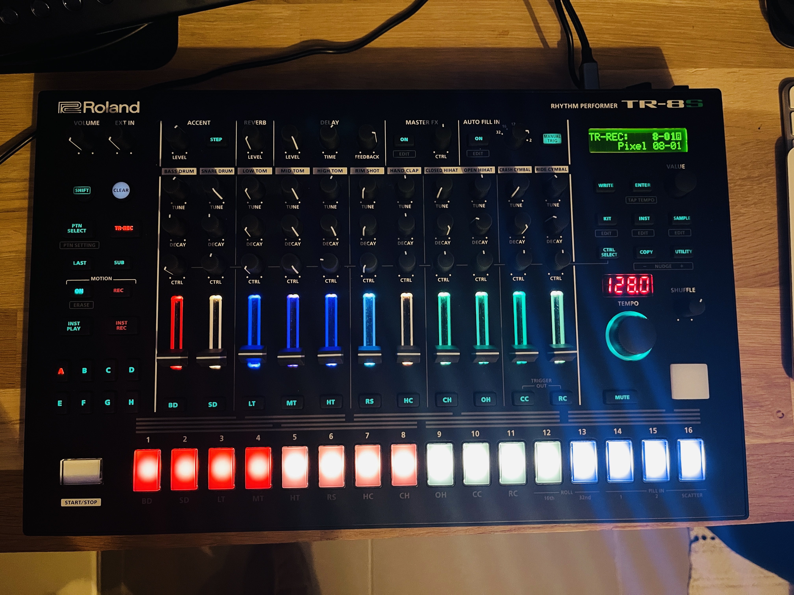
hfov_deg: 67.3
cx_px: 397
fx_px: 596
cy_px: 298
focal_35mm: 26
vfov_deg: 53.1
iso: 800
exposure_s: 1/29
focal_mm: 5.1
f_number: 1.6
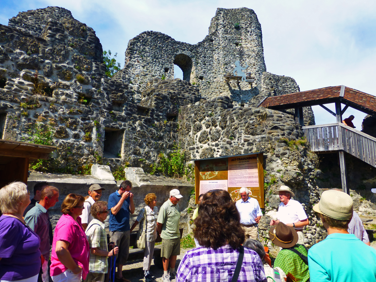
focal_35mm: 24
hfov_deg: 71.6
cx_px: 188
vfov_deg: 56.8
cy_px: 141
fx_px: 261
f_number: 4
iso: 100
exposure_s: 1/500
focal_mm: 4.3
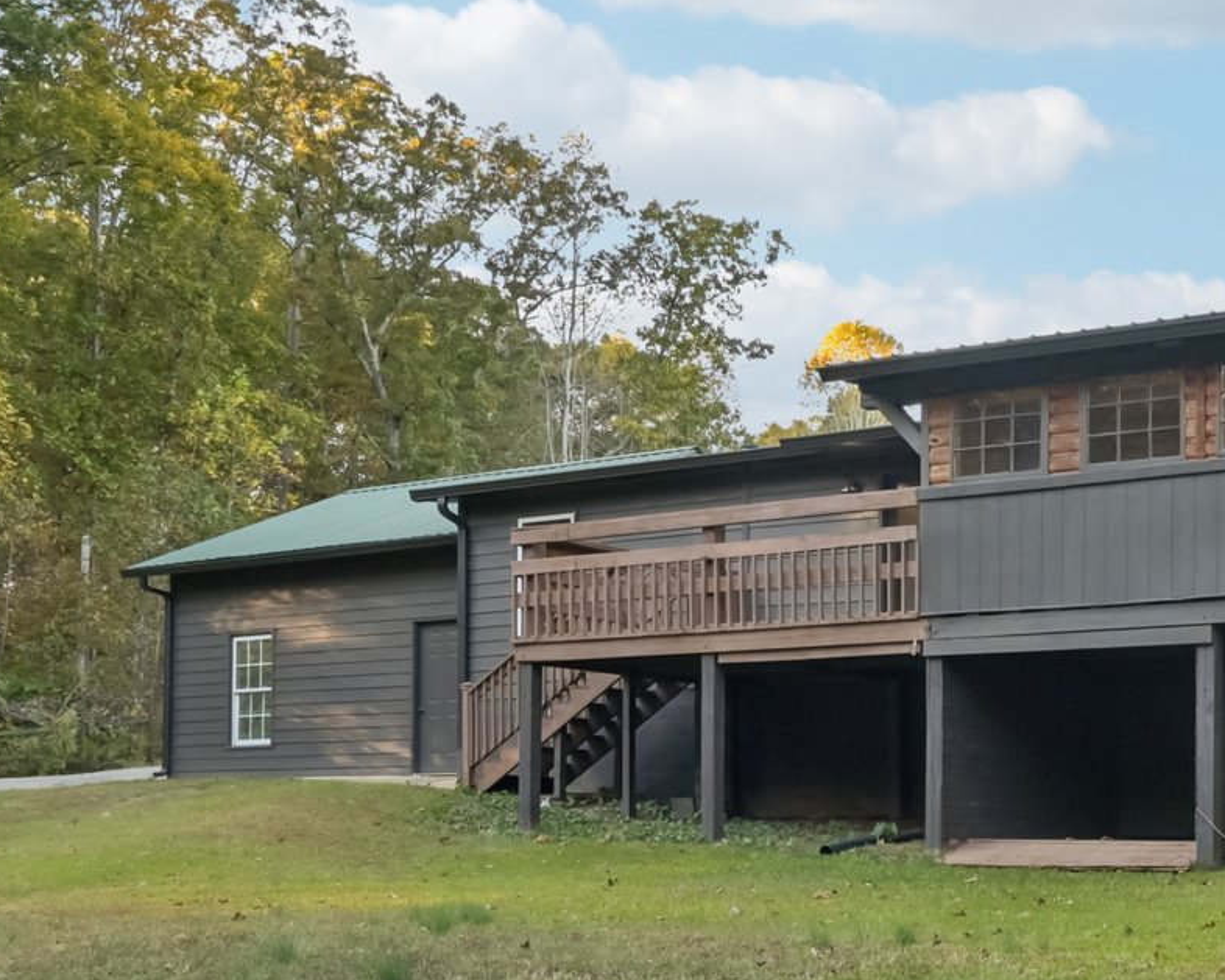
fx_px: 1595
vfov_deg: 34.0
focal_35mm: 44
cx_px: 1253
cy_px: 388
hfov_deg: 37.1
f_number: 8
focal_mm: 18
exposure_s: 1/60
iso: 200
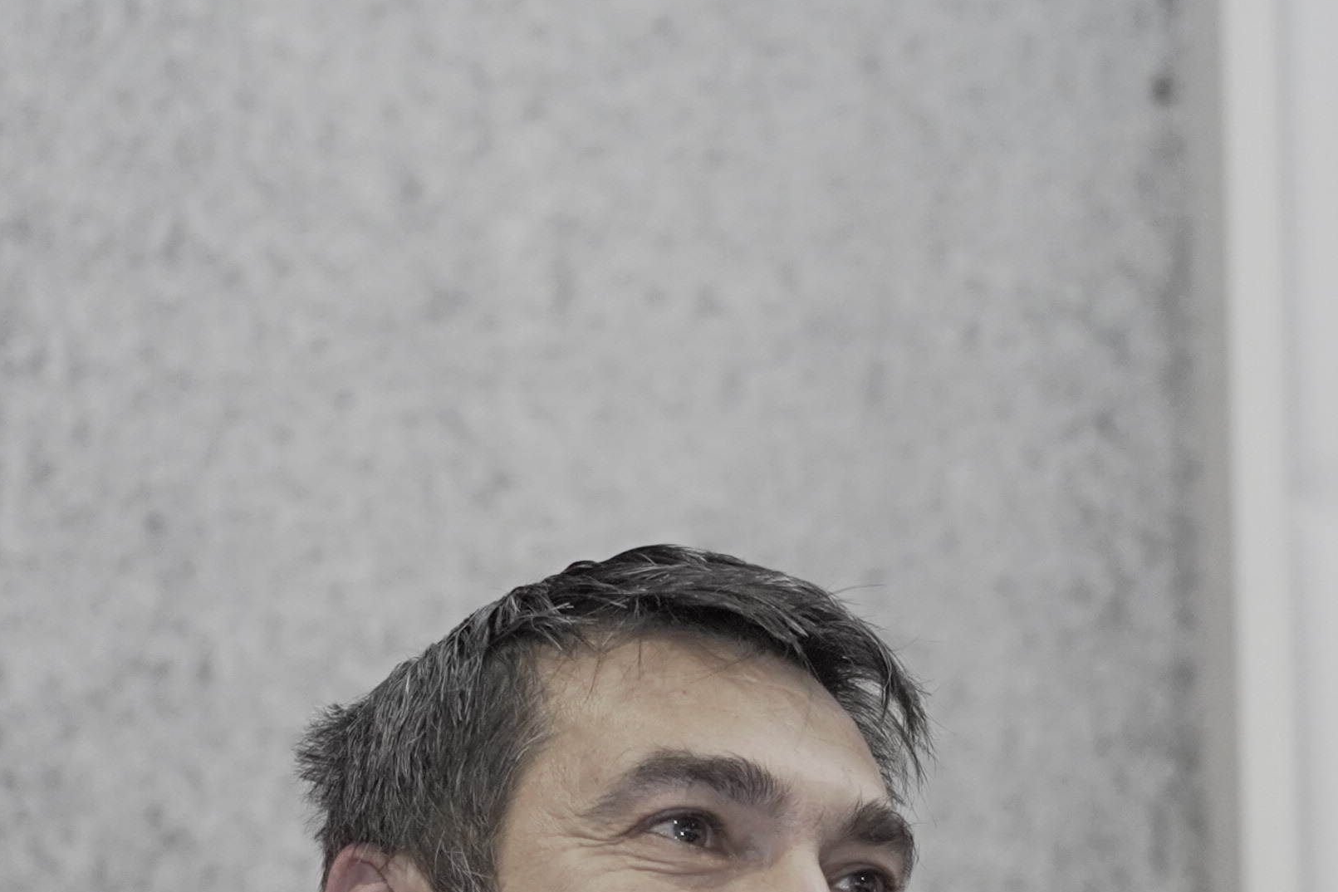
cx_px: 1345
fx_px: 5537
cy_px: 1556
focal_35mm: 149
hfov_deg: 13.6
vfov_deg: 8.9
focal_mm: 40
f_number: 3.2
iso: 3200
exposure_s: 1/100
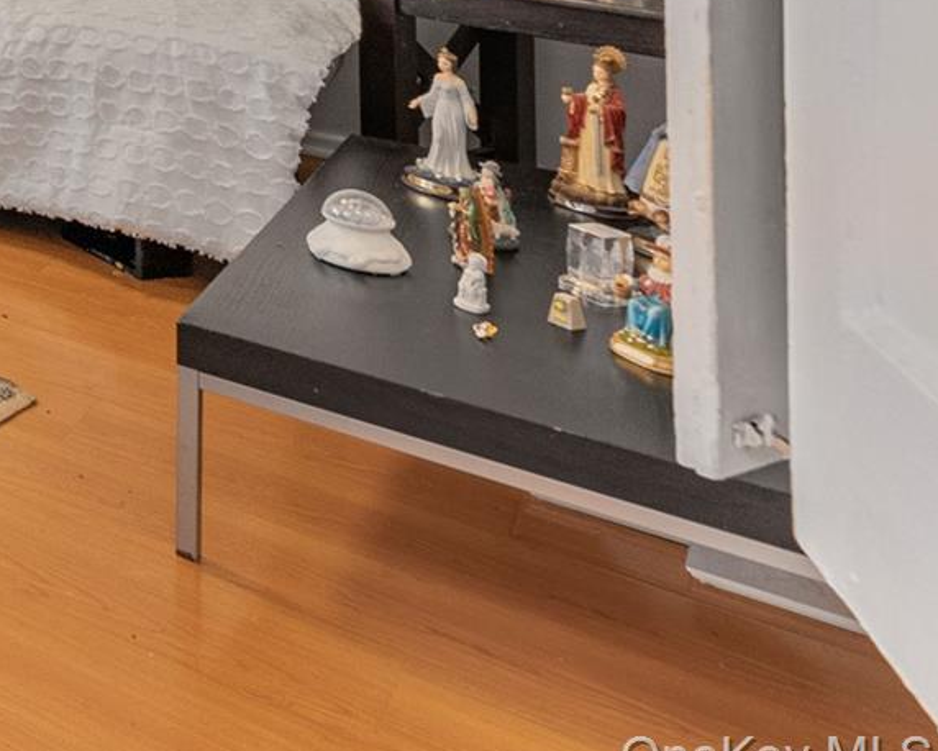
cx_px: -725
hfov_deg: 22.8
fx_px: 1305
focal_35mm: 47
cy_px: -323
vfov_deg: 25.6
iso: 1000
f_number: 8
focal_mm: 14
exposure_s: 1/10
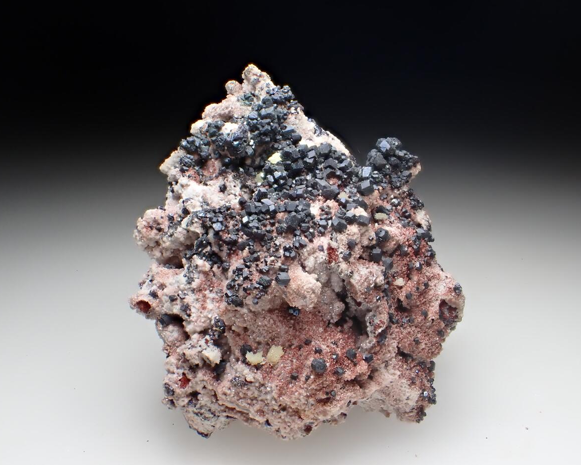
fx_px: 791
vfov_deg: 32.8
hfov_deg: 40.3
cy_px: 232
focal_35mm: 46
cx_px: 306
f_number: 4
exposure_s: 1/160
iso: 100
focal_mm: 7.84
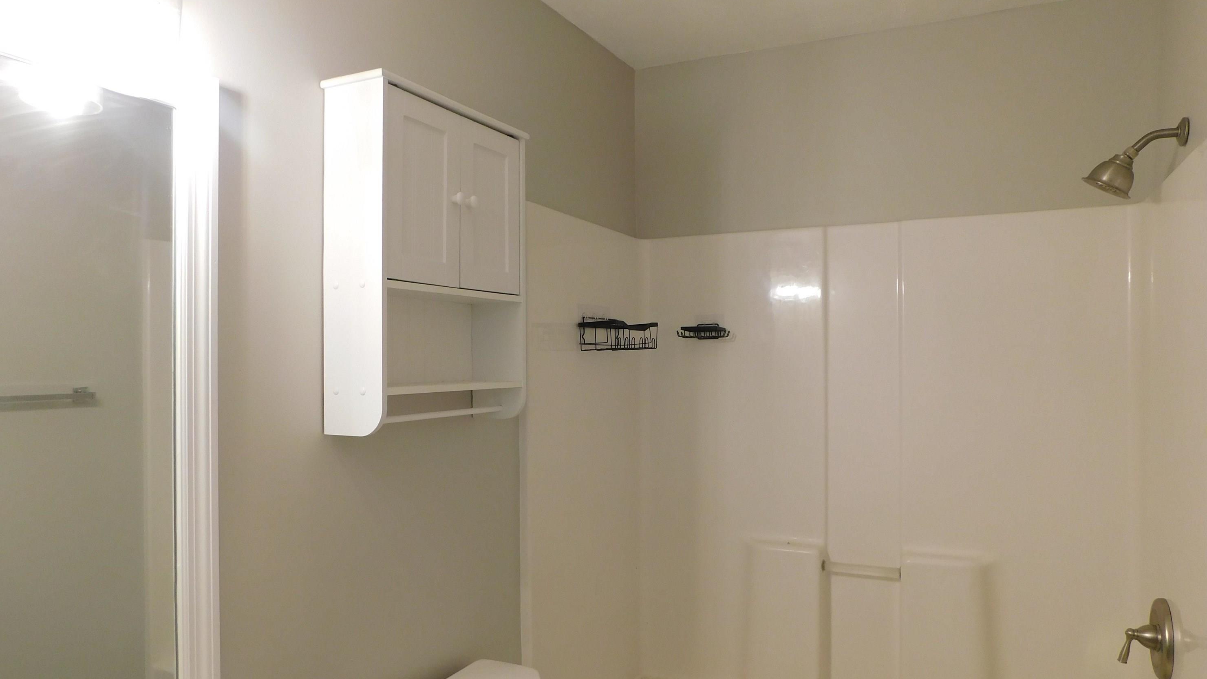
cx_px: 600
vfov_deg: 44.3
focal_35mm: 26
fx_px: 832
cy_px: 367
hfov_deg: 71.9
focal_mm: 4
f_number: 3
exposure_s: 1/30
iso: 125
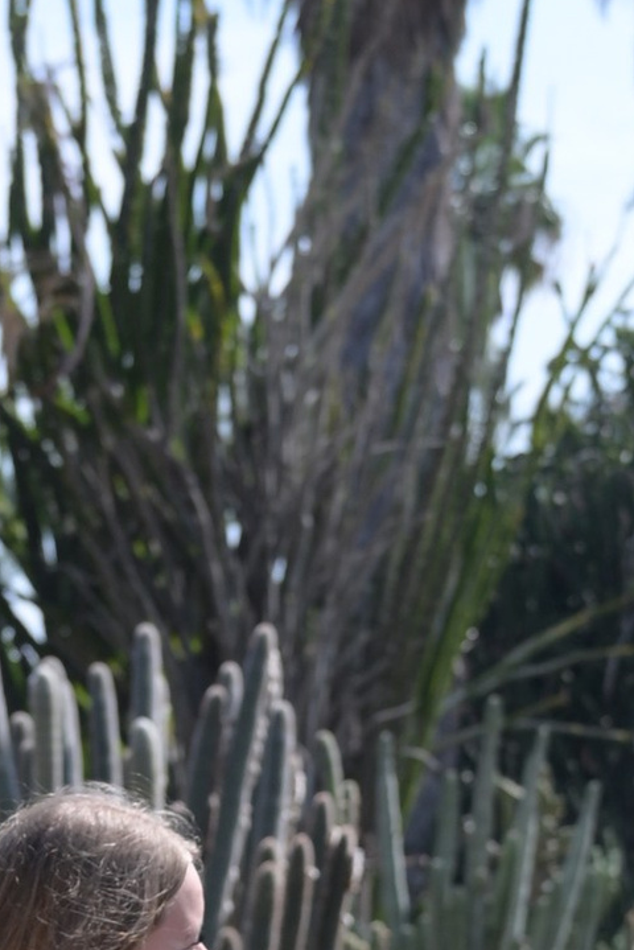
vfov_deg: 12.7
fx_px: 4222
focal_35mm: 160
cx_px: 250
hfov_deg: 8.6
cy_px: 897
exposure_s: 1/1000
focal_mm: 30
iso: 100
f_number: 3.5
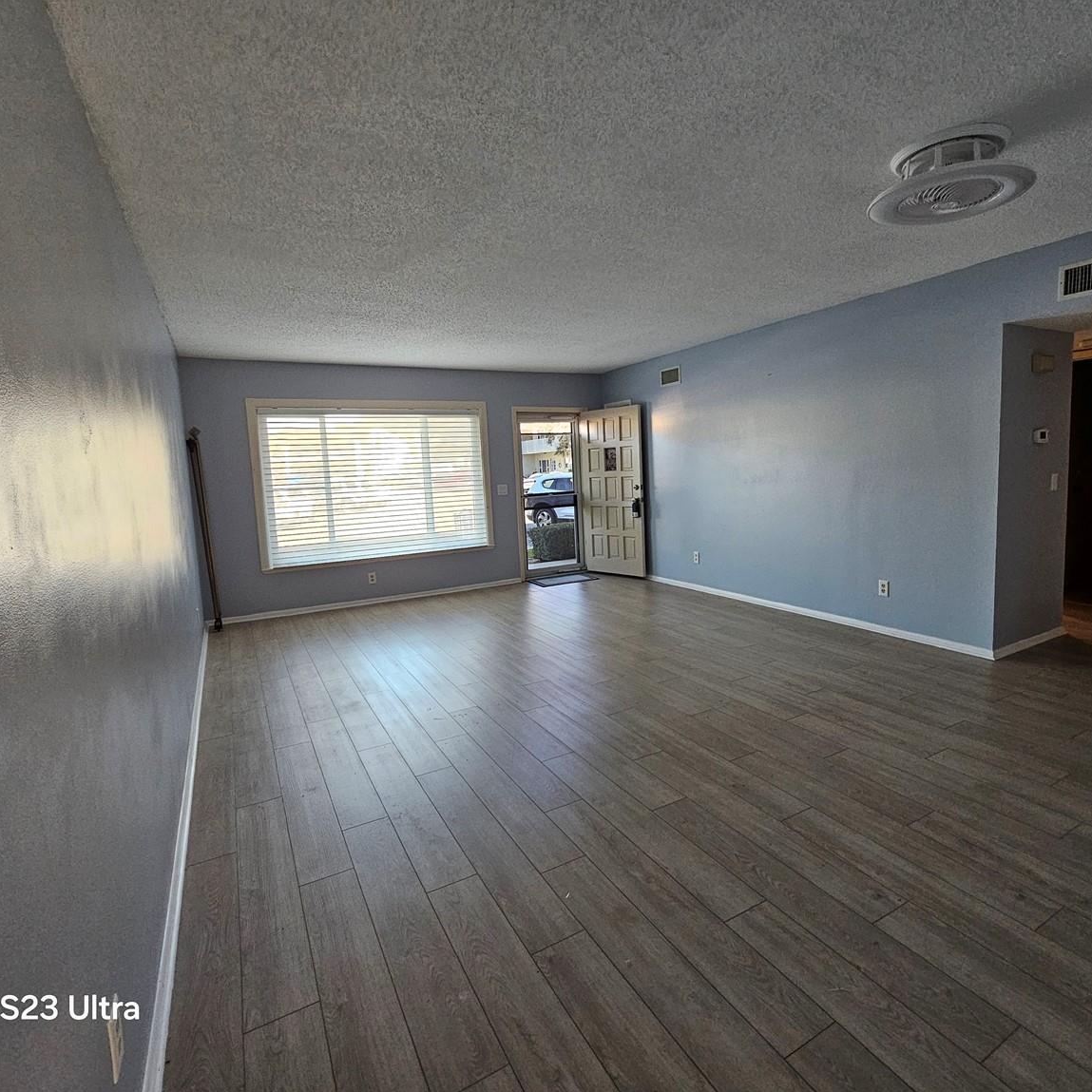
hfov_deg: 87.4
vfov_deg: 87.4
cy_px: 524
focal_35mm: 16
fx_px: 571
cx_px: 574
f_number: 2.2
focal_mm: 2.2
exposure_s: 1/60
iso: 200
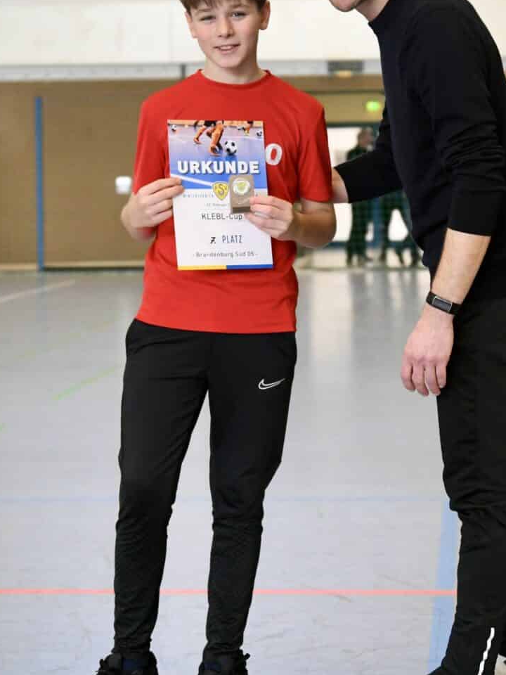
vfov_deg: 23.8
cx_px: 474
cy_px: 317
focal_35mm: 82
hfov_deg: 17.7
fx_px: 1598
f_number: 2.8
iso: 2500
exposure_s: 1/640
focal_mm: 40
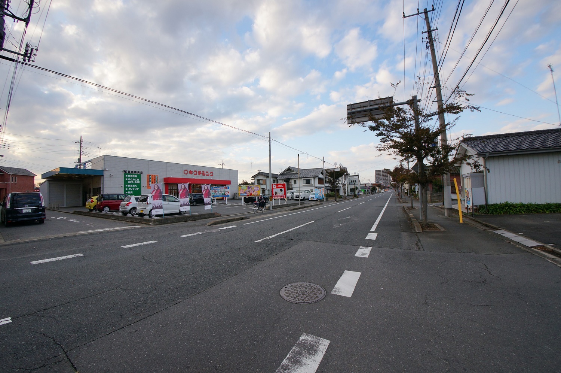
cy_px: 186
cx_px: 280
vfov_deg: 53.0
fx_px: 374
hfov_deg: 73.8
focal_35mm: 24
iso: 100
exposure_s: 1/100
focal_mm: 16
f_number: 7.1
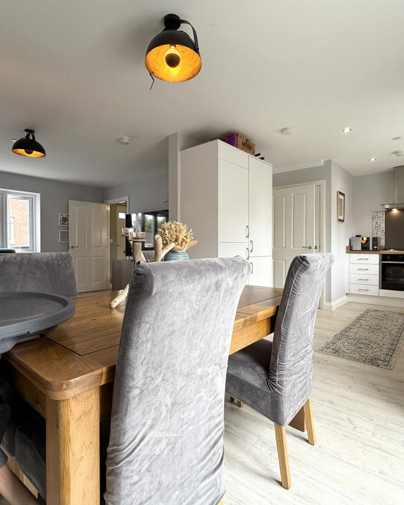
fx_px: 284
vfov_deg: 83.3
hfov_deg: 70.9
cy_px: 249
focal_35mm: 19
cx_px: 205
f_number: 2.2
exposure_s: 1/99
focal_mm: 2.22
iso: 125
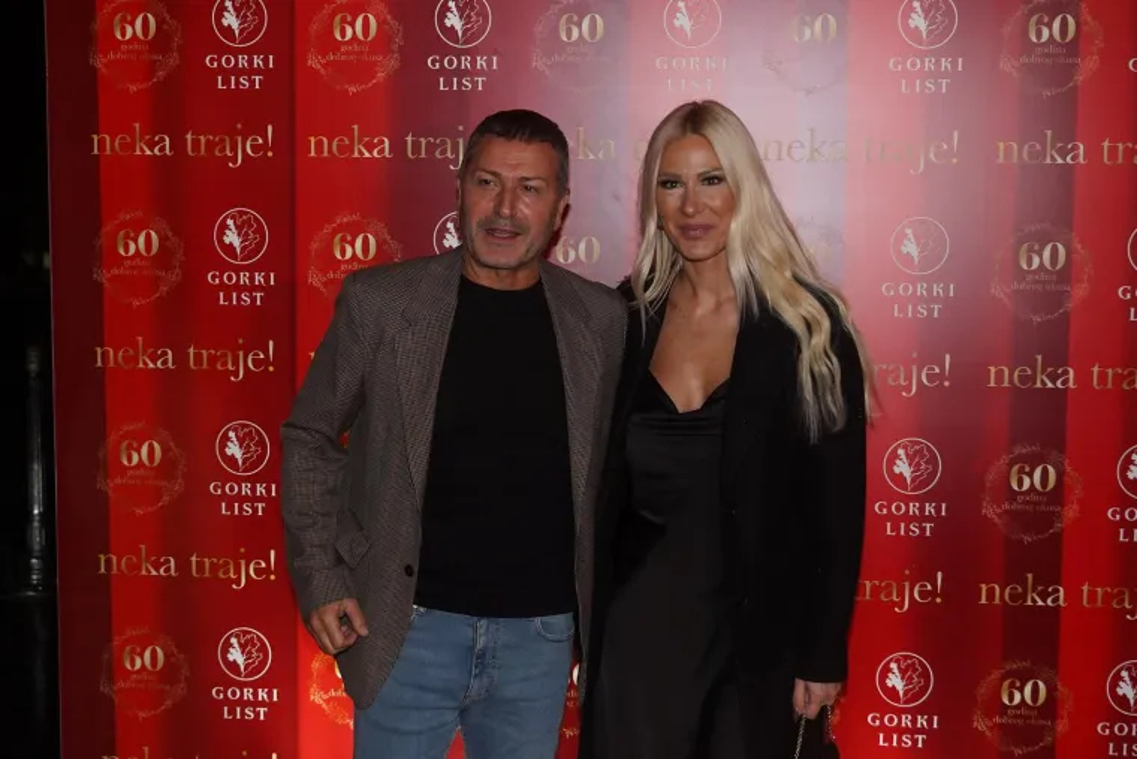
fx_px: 1643
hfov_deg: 38.2
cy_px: 380
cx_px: 568
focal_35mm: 52
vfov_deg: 26.0
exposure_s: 1/250
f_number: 4
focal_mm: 35
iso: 2000
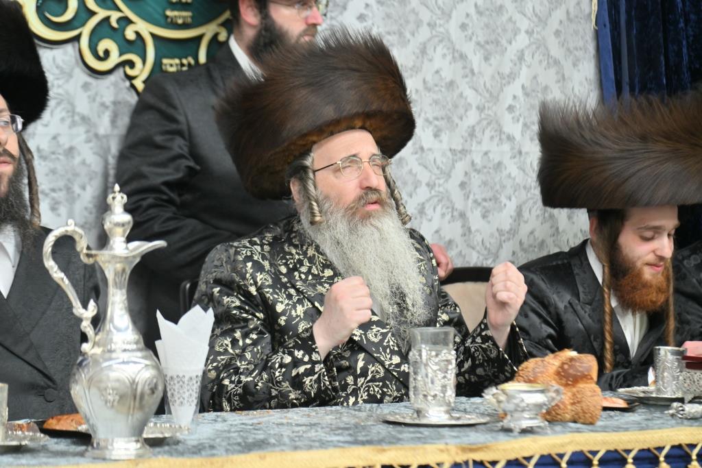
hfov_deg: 17.1
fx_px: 2340
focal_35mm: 120
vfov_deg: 11.4
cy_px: 234
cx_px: 351
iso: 640
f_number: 4
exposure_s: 1/160
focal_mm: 120
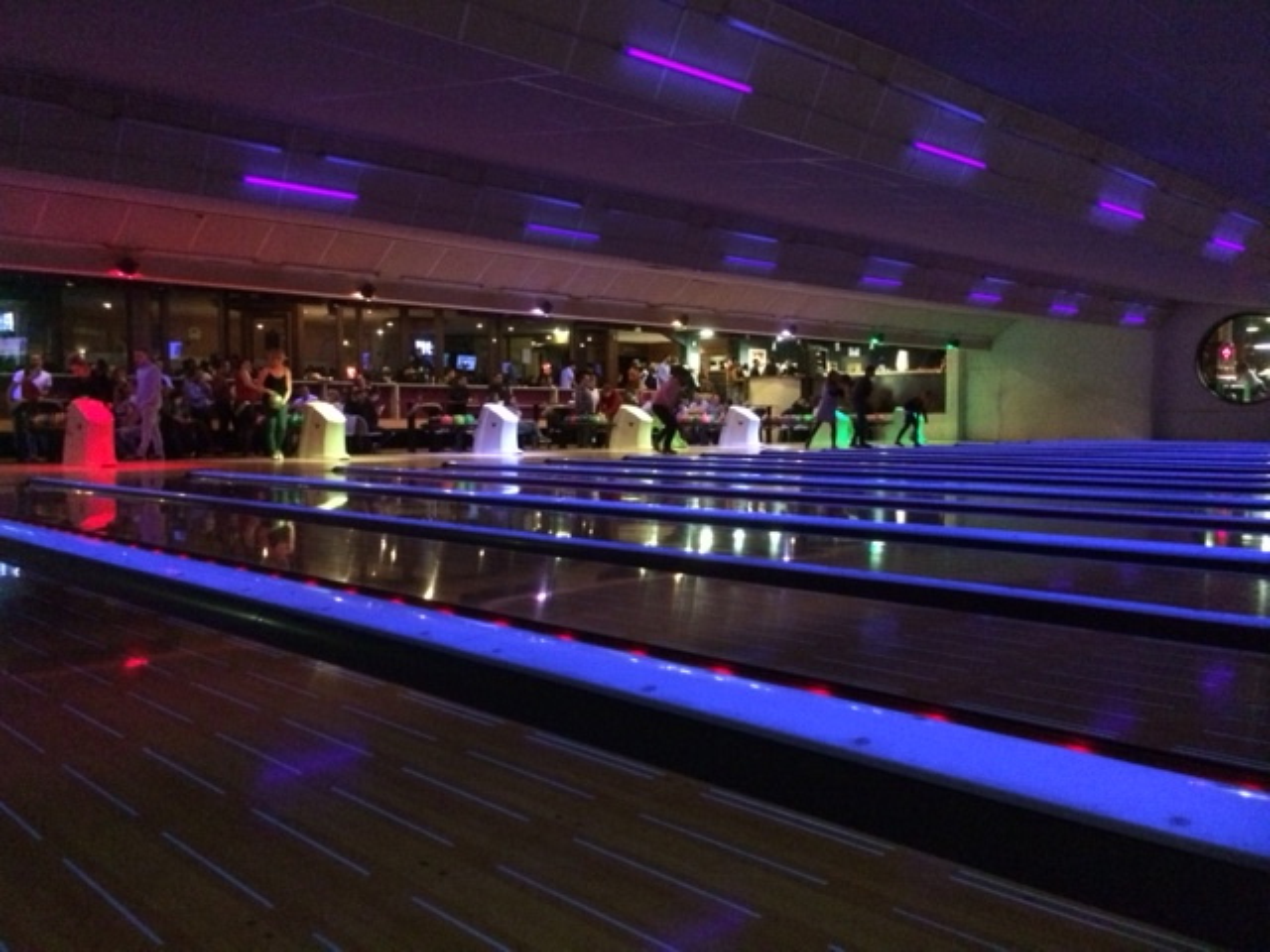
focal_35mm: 29
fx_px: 1064
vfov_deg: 48.2
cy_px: 476
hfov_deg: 61.7
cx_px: 635
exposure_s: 1/17
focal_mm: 4.15
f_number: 2.2
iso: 800
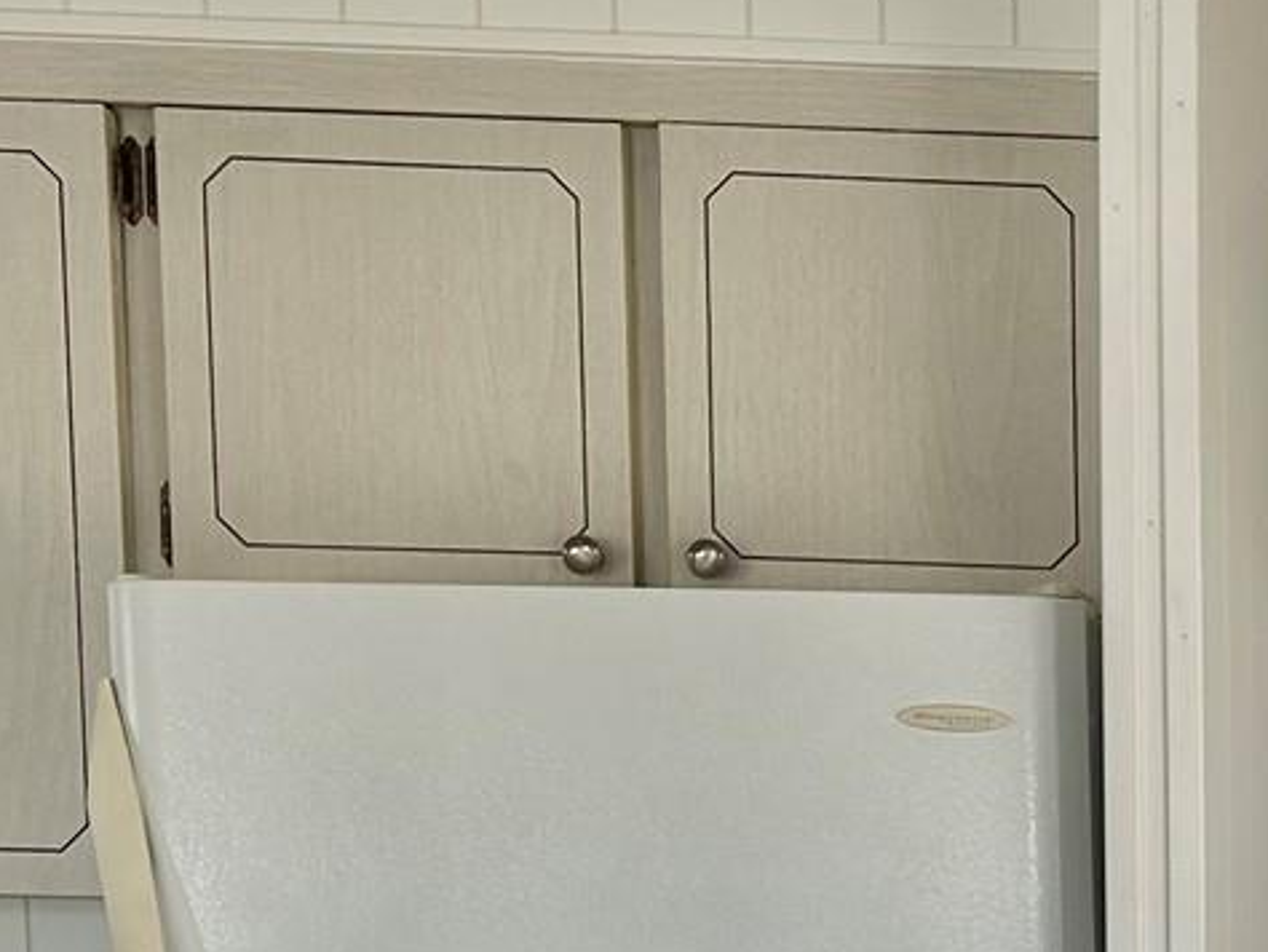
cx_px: 1873
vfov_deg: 17.1
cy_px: 1243
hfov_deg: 20.7
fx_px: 2969
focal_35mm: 81
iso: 80
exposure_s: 1/242
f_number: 1.78
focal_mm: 6.86
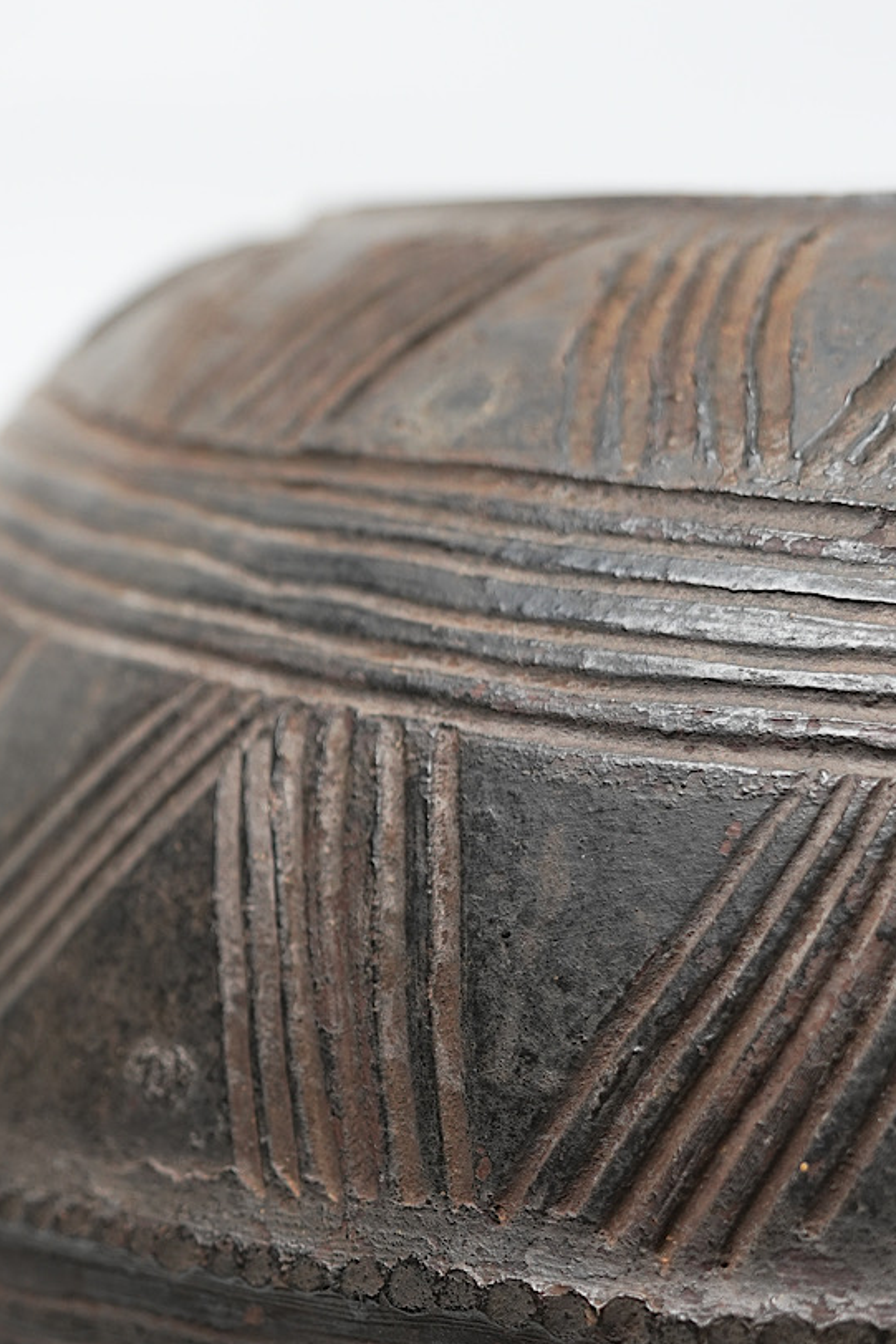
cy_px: 1241
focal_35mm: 106
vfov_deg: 18.9
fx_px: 3955
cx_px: 344
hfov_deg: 12.9
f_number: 2.8
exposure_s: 1/100
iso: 320
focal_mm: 43
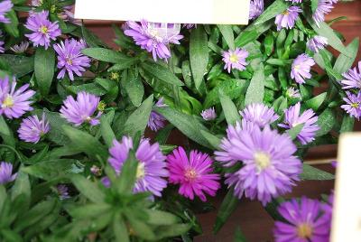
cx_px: 180
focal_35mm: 39
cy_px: 121
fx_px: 392
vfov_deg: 34.3
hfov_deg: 49.5
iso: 200
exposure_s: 1/60
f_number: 5
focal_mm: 26
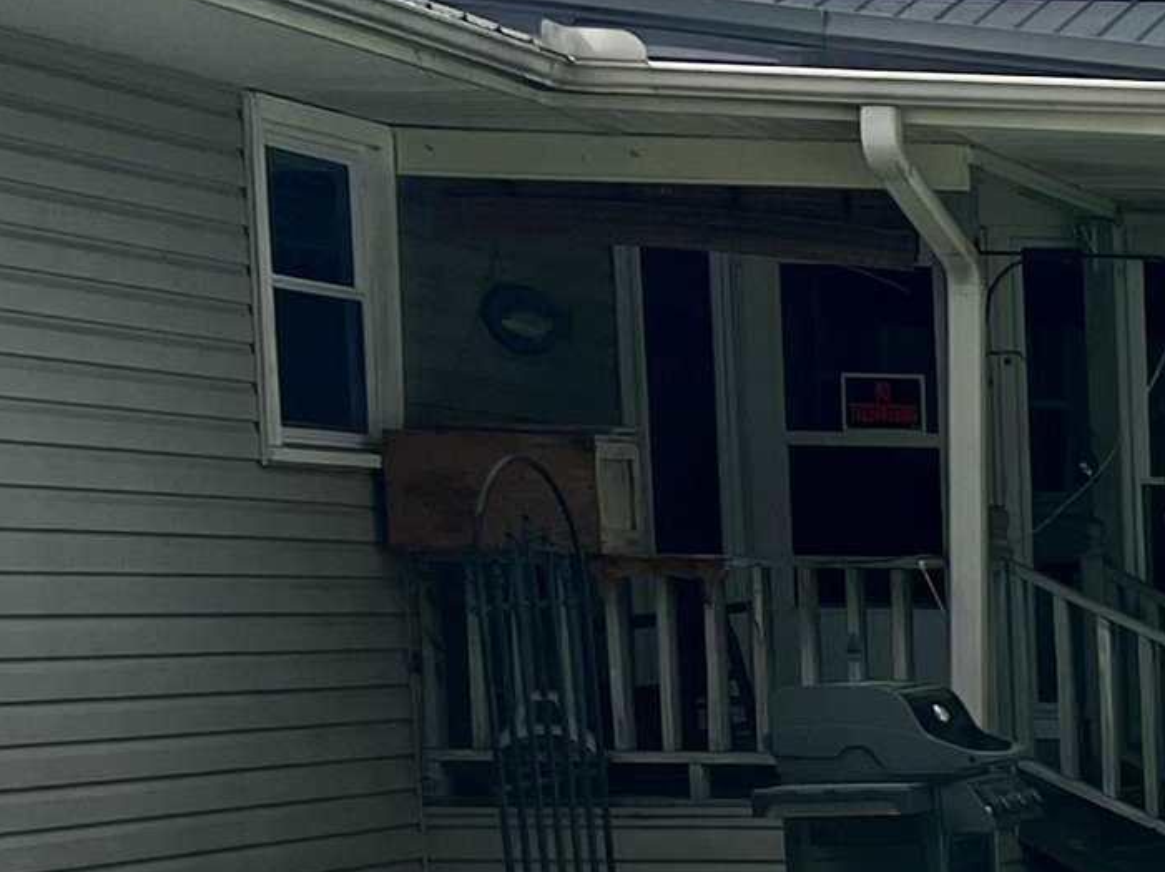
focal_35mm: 114
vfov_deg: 12.7
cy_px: 1048
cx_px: 2416
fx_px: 3835
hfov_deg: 14.1
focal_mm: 5.7
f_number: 1.5
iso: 50
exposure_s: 1/5319
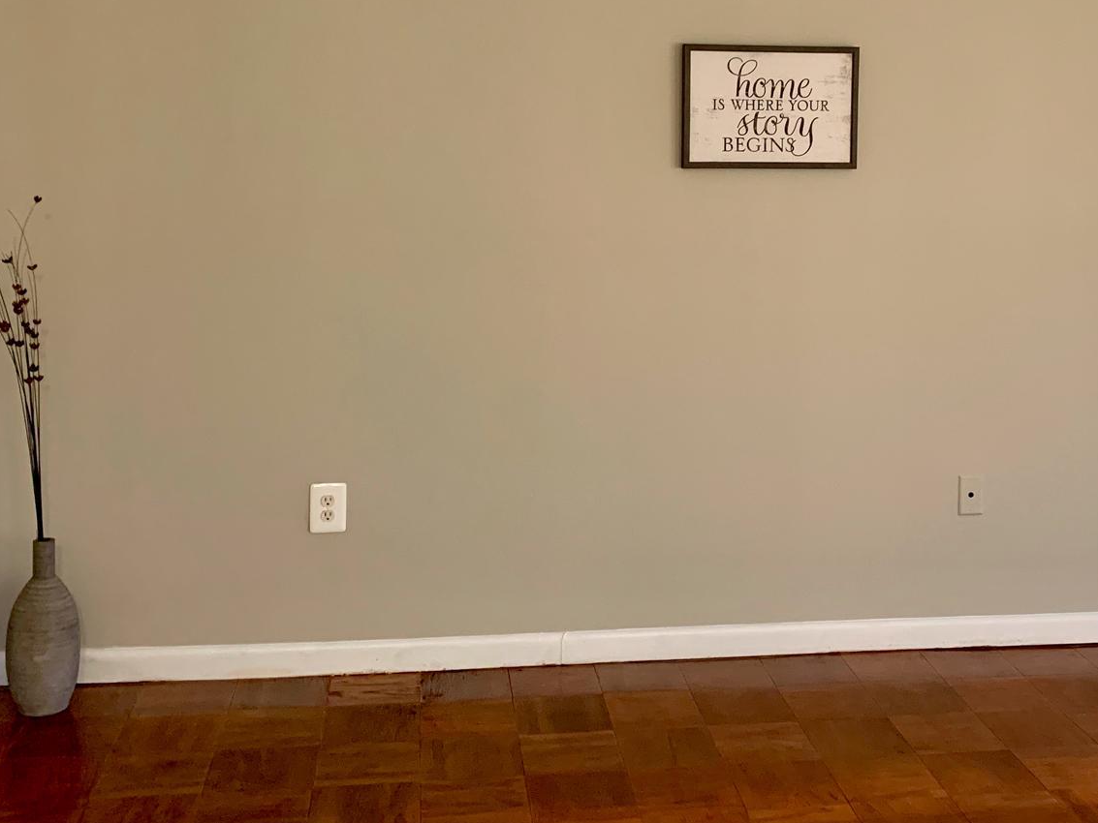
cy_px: 241
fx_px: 1491
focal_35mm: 47
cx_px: 709
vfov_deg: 30.5
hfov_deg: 40.1
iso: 320
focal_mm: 4.25
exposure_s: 1/60
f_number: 1.8
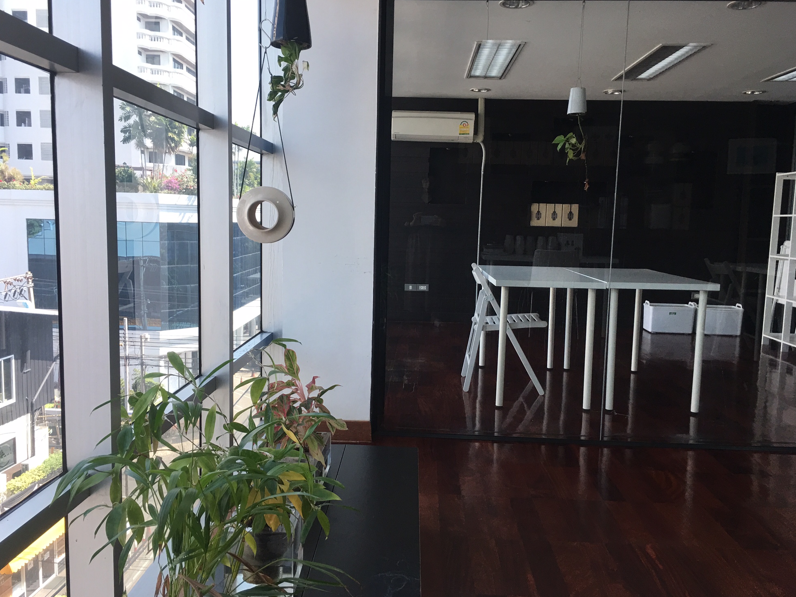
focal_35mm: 30
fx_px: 690
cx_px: 396
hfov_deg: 60.0
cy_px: 303
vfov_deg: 46.8
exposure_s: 1/33
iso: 32
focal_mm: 4.15
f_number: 2.2
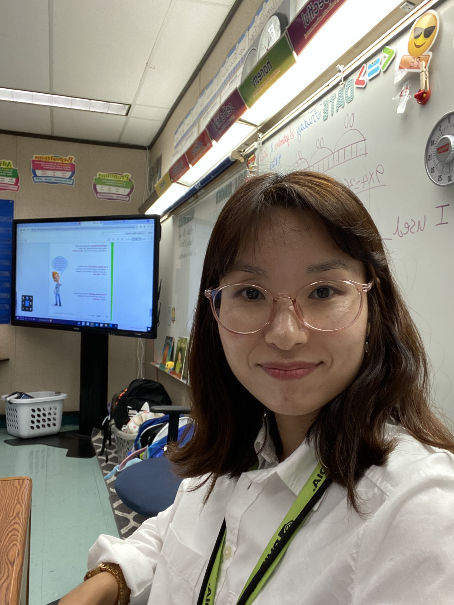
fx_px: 525
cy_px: 302
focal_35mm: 30
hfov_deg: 46.8
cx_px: 227
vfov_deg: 60.0
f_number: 2.2
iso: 250
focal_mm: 2.71
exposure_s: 1/40
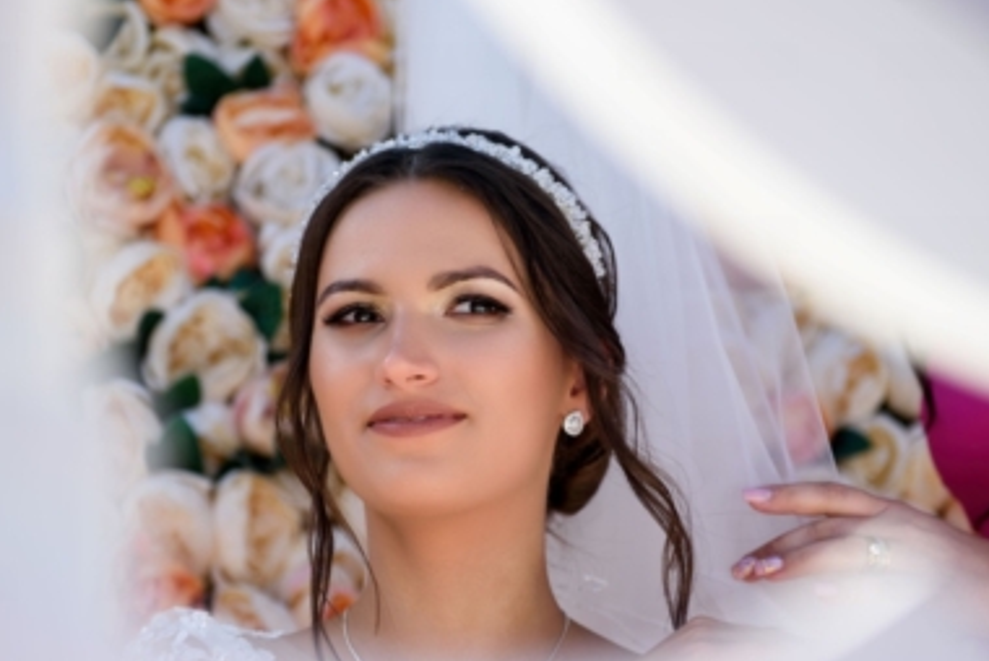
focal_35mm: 92
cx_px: 448
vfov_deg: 14.9
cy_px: 409
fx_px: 2529
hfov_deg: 22.1
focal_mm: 70
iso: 100
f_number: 3.3
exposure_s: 1/350
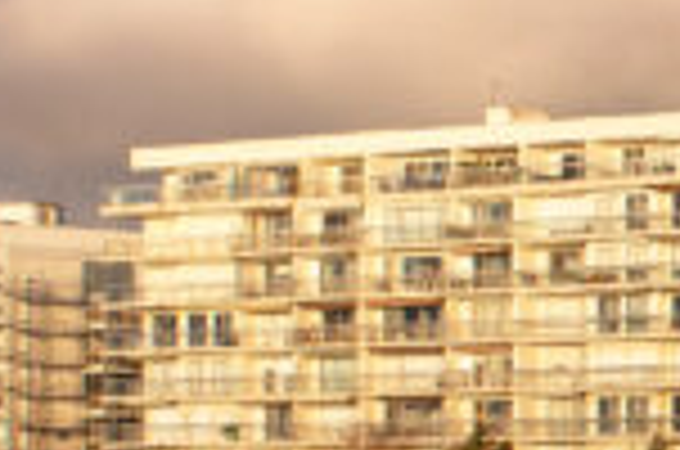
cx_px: 1846
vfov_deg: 5.7
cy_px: 515
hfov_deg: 7.8
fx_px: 4486
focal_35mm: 238
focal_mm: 35
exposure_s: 1/50
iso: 100
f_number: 11
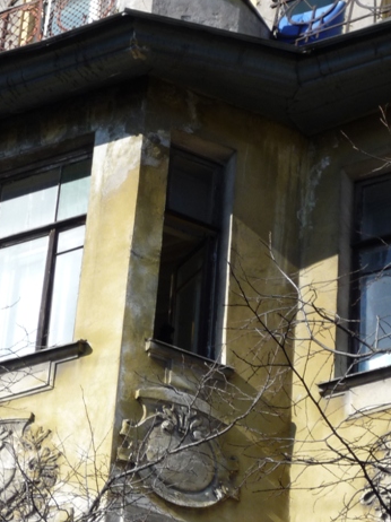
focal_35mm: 213
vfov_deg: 9.3
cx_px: 133
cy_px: 184
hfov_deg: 7.0
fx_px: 3211
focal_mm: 19.9
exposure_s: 1/400
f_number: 5.8
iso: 100
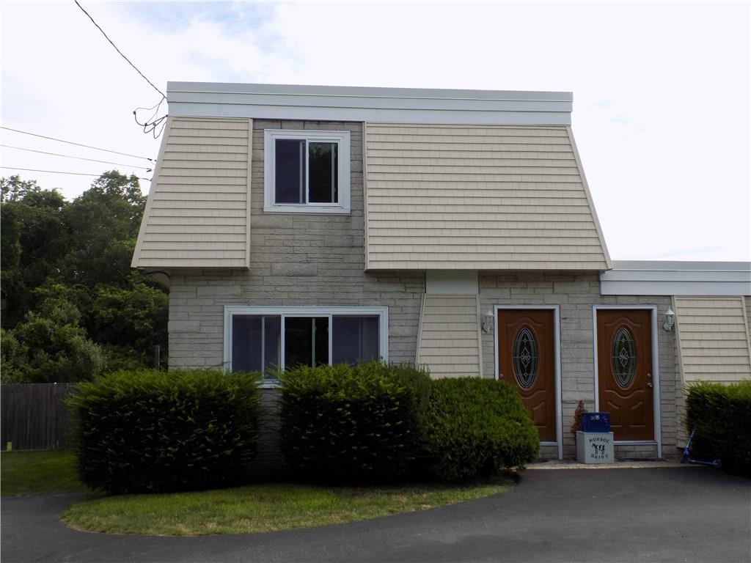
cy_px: 282
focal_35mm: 41
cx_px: 376
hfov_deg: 45.8
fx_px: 890
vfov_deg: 35.1
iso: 80
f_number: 3.6
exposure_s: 1/500
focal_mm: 7.3
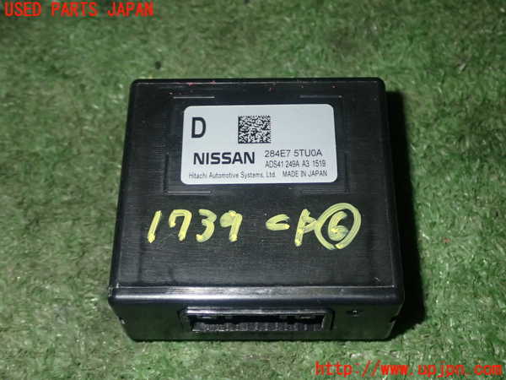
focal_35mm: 50
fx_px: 731
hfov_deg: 38.2
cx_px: 253
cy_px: 190
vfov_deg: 29.1
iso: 320
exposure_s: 1/50
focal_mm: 9.01
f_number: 9
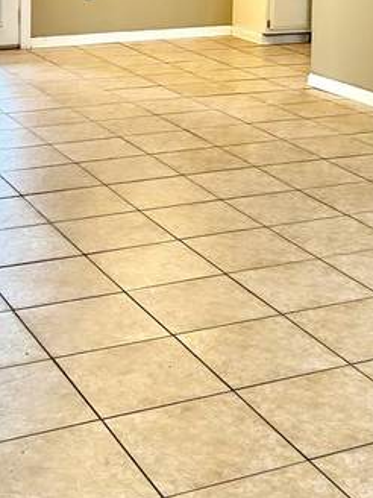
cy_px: -30
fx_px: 1092
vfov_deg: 24.2
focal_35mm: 76
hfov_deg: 19.4
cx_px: 180
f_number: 1.5
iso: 100
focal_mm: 5.7
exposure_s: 1/60
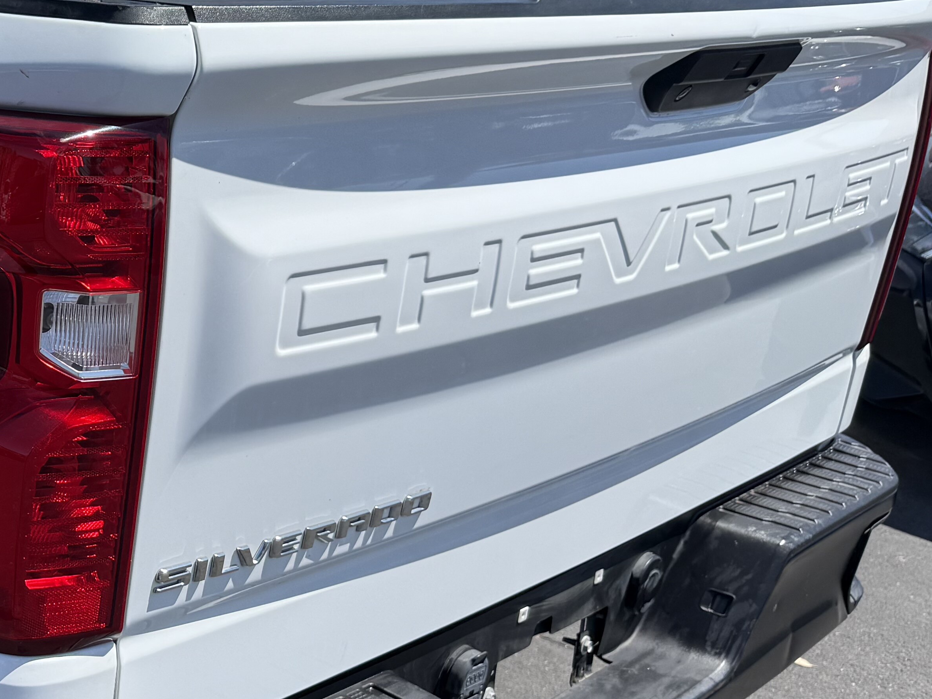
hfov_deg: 29.5
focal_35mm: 58
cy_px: 365
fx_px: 1562
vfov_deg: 25.2
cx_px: -124
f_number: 1.78
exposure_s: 1/4405
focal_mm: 6.76
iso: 80
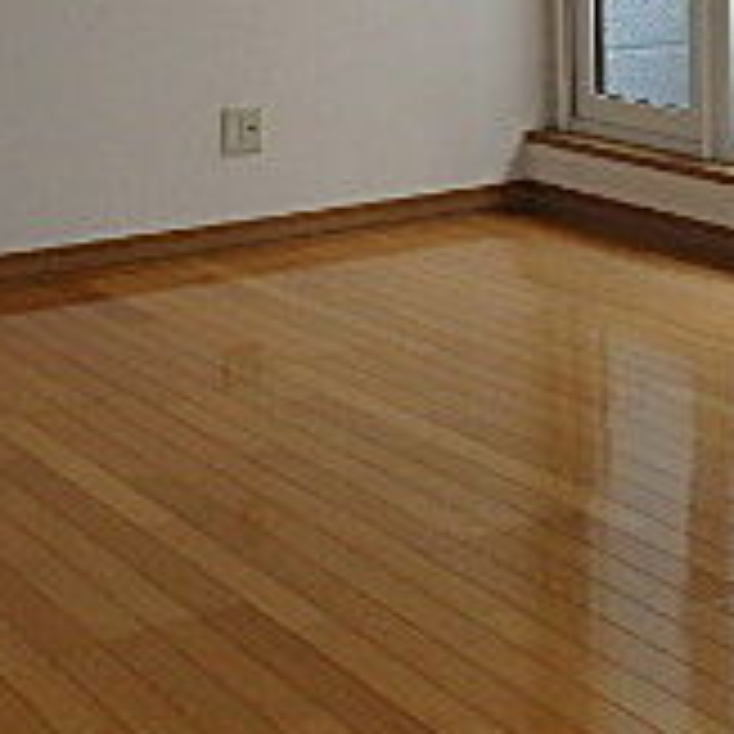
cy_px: -185
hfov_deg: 23.6
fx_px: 1751
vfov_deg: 21.7
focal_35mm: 73
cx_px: 243
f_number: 3.5
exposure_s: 1/60
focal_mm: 3.7
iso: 200
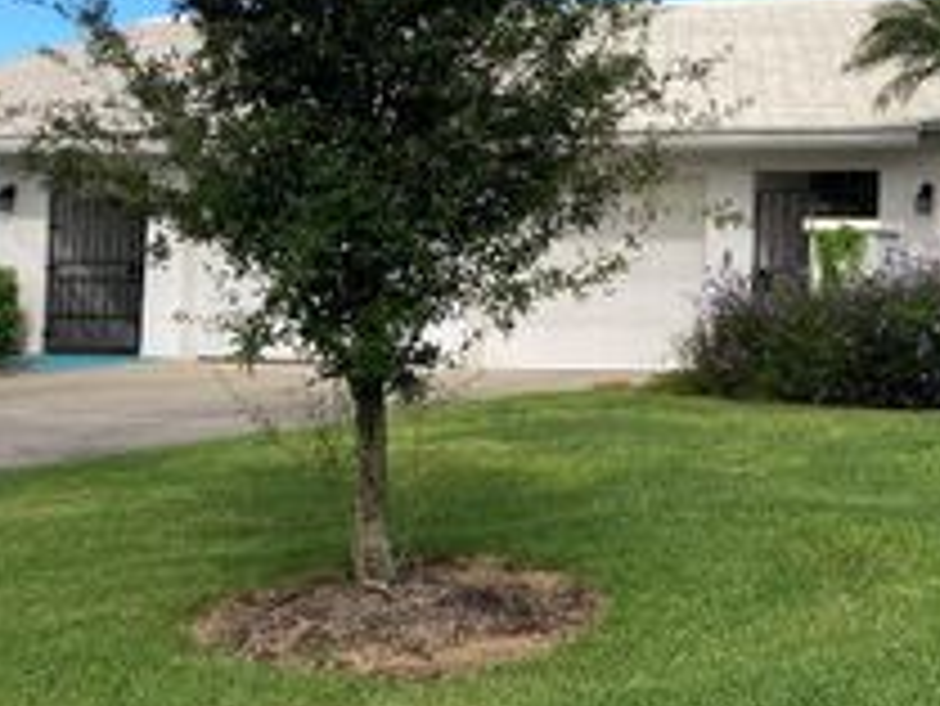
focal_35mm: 67
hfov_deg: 27.2
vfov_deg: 21.7
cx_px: 962
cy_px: 137
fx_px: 1820
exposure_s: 1/1779
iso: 20
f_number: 1.8
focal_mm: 3.99
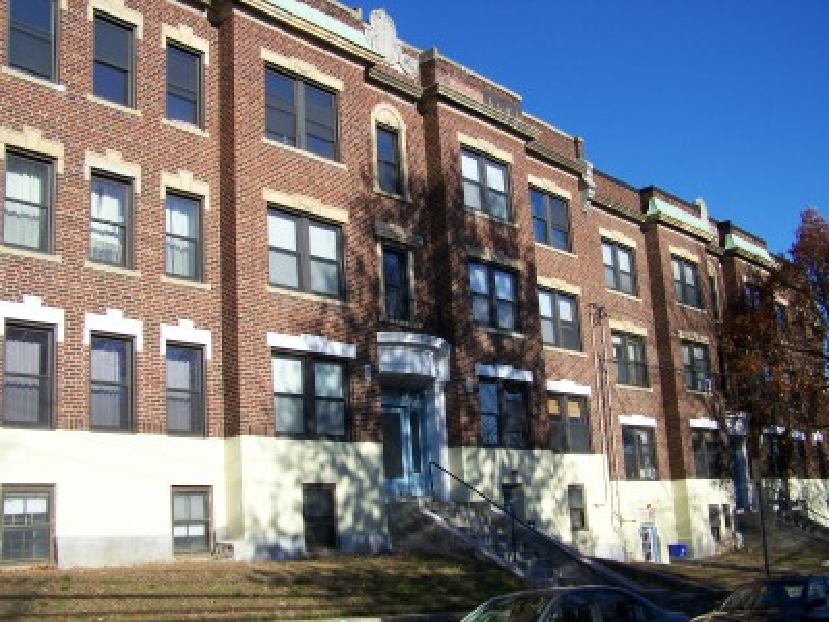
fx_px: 910
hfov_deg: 49.0
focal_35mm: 38
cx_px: 414
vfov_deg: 37.7
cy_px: 311
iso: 64
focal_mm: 6.3
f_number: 4
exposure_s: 1/400
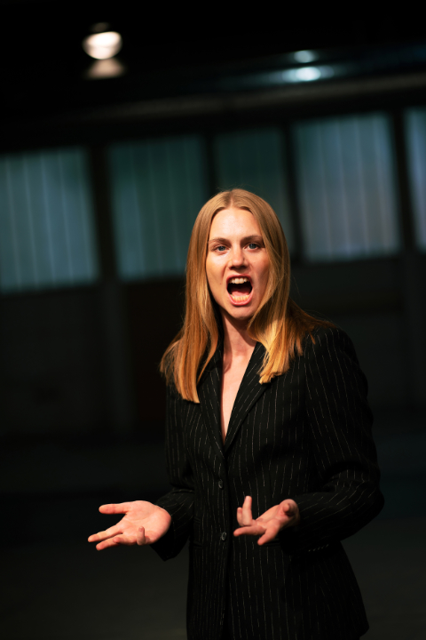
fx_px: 1509
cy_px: 320
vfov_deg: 23.9
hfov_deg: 16.1
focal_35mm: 85
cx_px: 213
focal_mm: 85
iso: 100
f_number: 2.2
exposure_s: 1/250
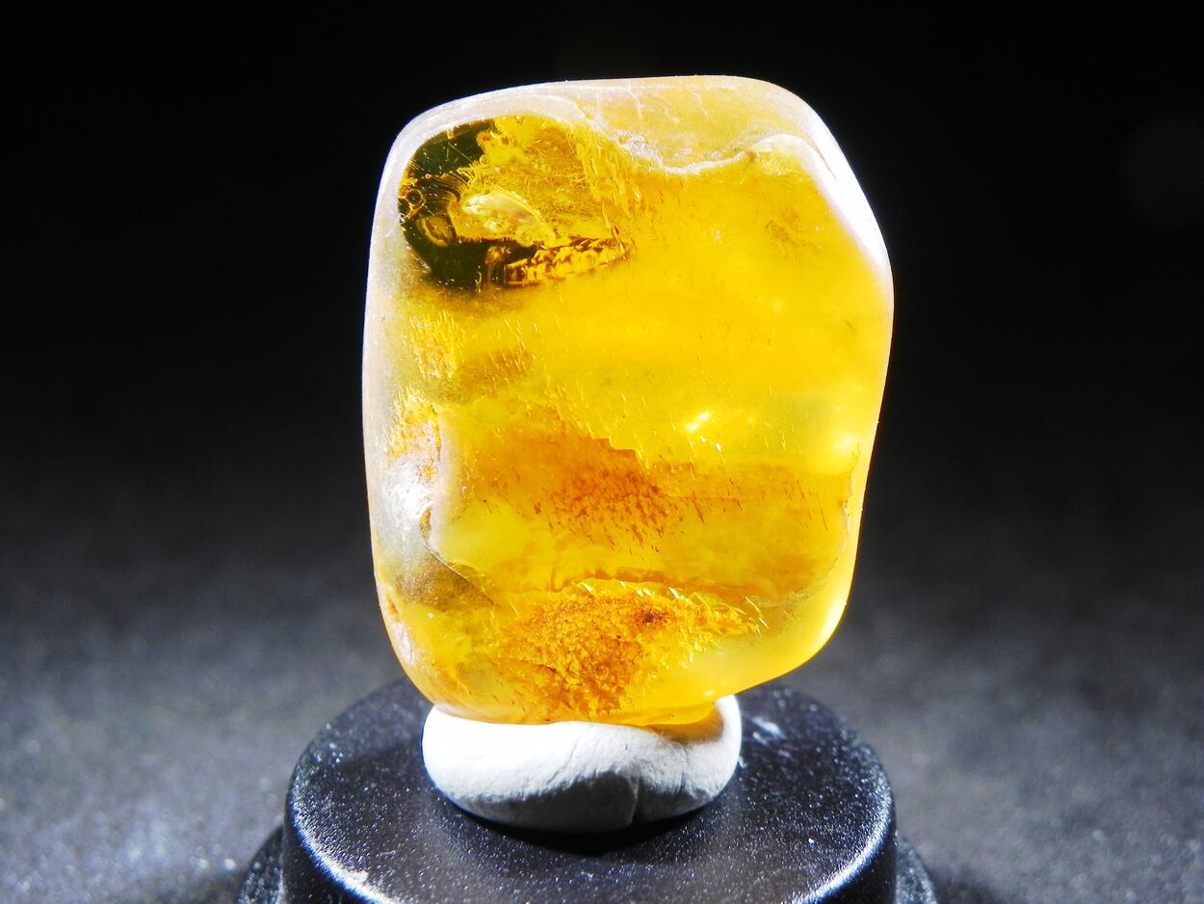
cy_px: 452
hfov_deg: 26.0
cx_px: 602
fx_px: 2609
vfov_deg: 19.6
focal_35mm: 75
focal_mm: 13.4
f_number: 4
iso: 160
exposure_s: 1/93.3
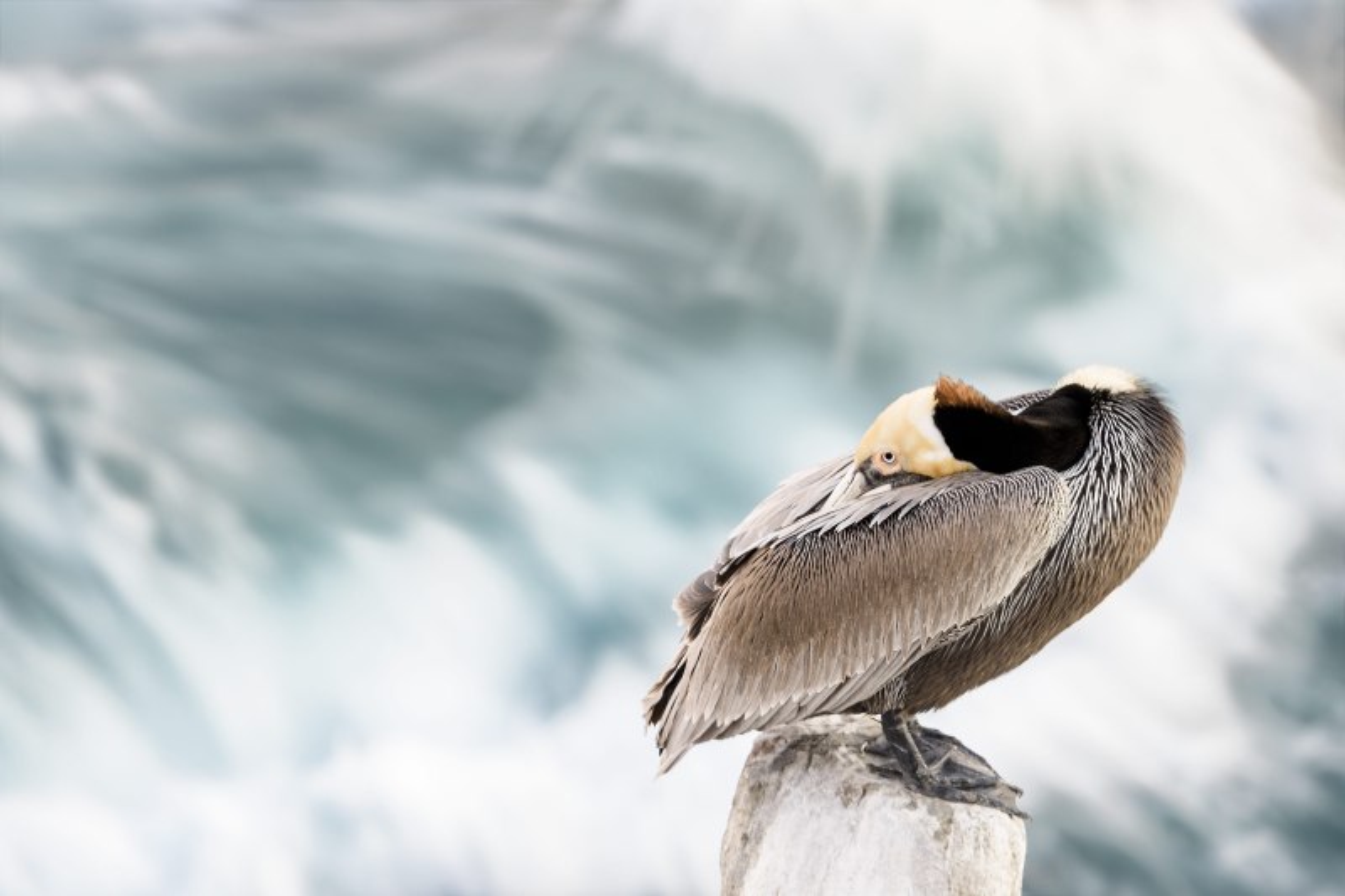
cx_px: 672
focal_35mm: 563
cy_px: 448
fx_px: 21029
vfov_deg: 2.4
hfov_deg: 3.7
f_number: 8
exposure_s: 1/8
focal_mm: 563
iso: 800
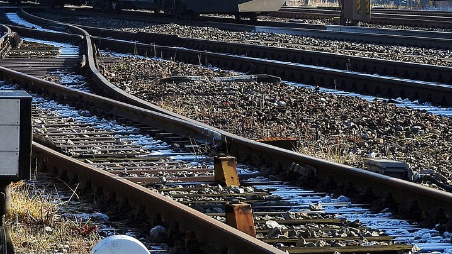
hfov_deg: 7.9
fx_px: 3272
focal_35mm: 273
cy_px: 55
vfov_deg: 4.4
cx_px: 171
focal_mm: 26.9
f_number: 5.2
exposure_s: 1/250
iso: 100
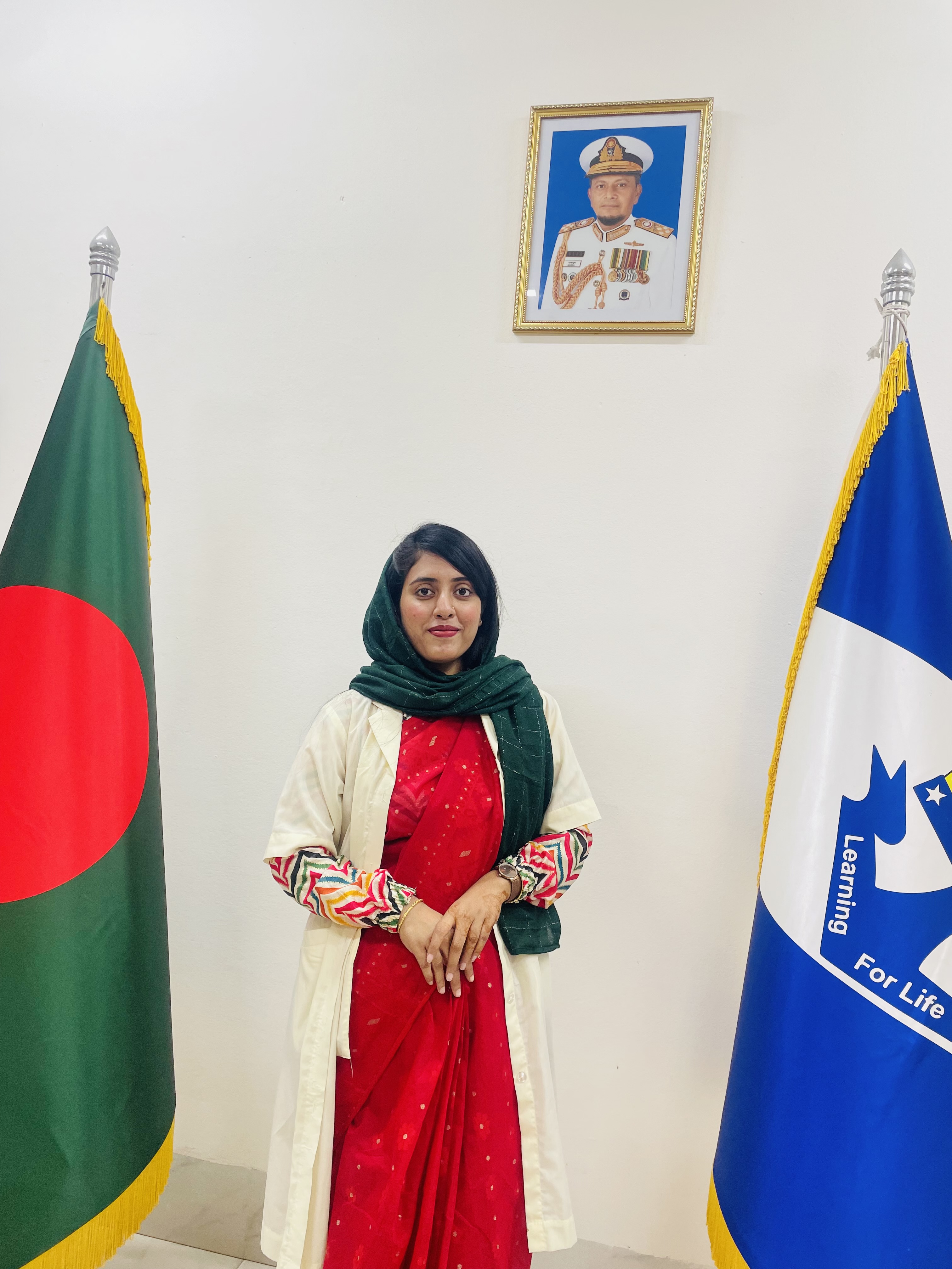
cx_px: 476
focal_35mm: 26
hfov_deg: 53.1
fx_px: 953
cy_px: 634
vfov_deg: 67.3
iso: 64
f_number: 1.6
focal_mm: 4.2
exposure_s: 1/100
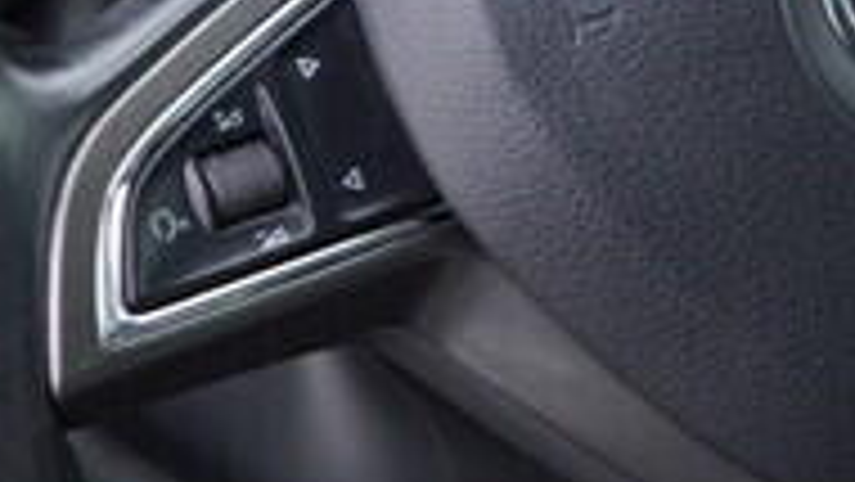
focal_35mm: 203
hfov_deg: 10.5
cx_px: 788
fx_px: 4604
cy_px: -218
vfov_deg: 5.9
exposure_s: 1/40
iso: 160
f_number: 2.8
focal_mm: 24
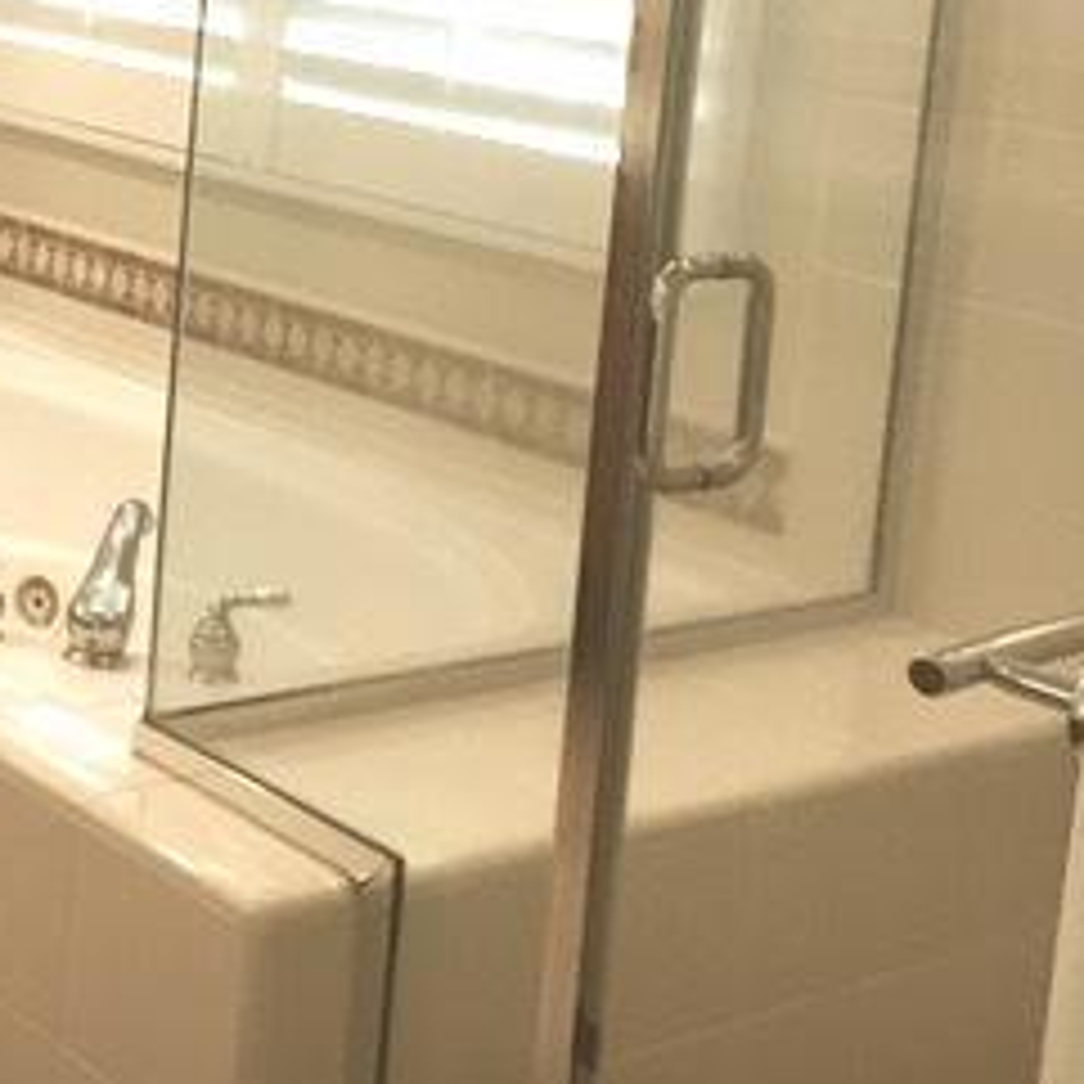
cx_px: -238
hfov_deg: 23.1
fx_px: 2409
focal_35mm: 68
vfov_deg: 24.4
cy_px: 36
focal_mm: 4.15
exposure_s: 1/30
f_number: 2.2
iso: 80
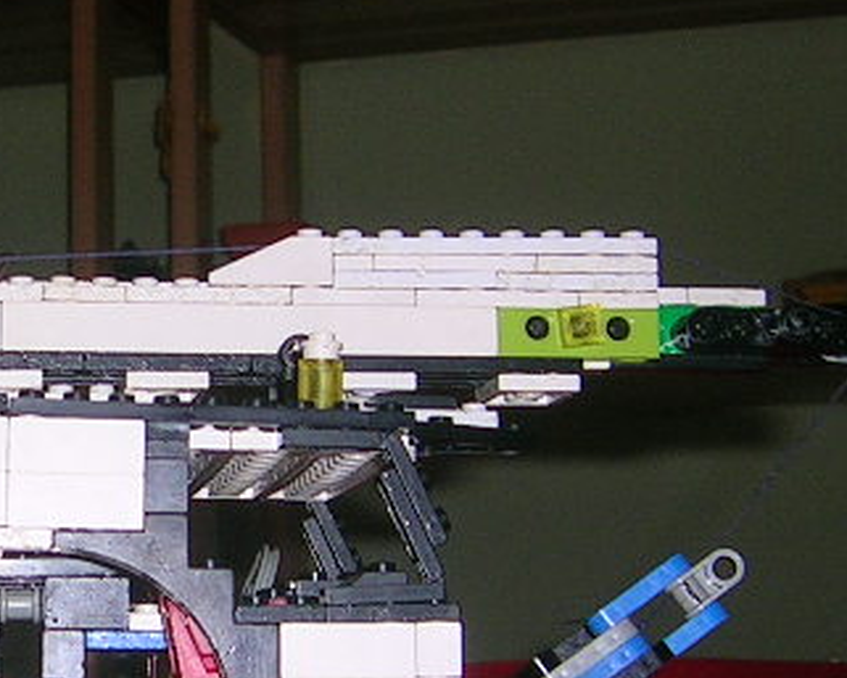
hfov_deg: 17.2
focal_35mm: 109
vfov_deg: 14.1
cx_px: -18
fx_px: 2733
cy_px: 491
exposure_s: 1/60.1
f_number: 2.8
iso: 50
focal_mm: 5.4
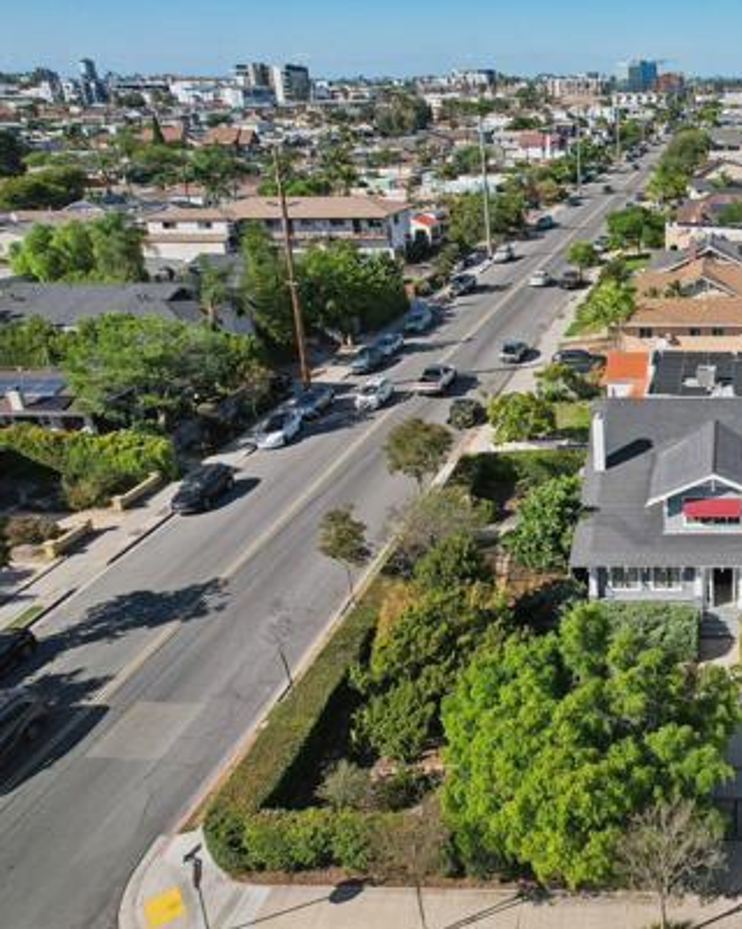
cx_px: 737
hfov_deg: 39.4
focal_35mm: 33
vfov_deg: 54.2
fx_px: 907
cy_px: 437
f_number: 2.8
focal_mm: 8.4
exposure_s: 1/2500
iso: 140
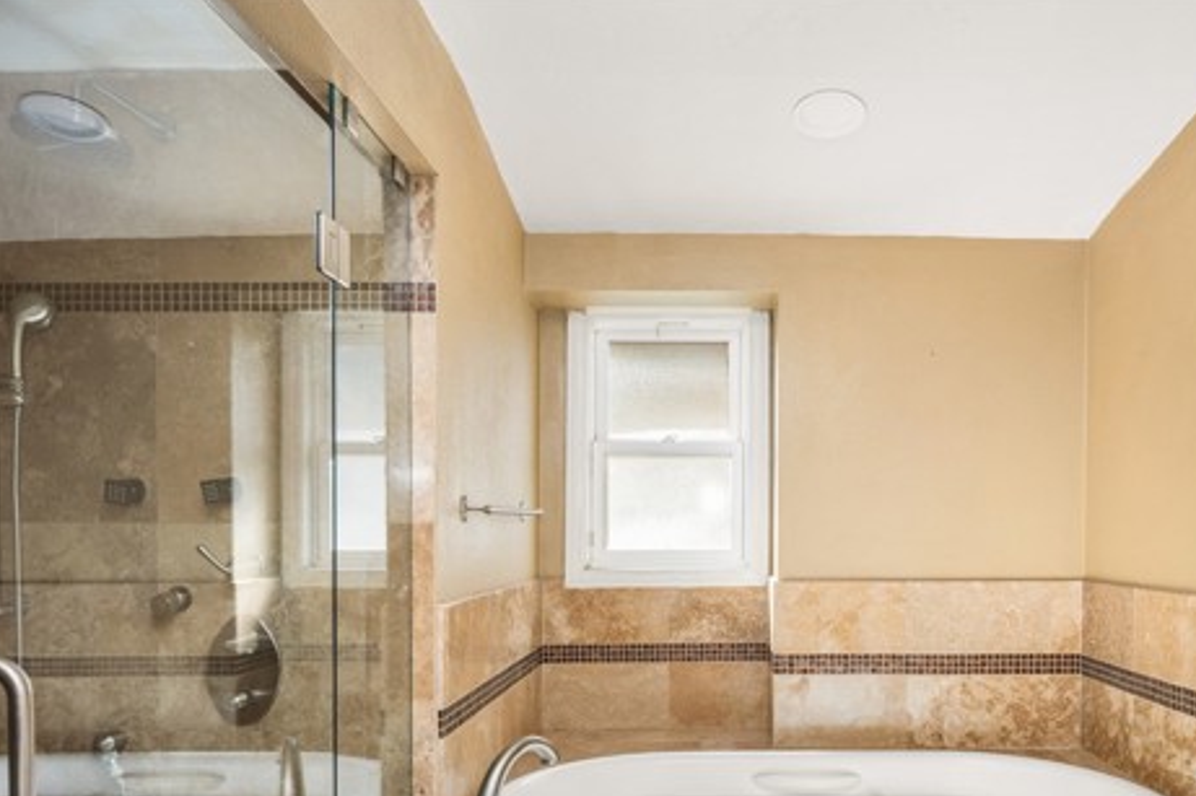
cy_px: 543
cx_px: 737
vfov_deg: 49.0
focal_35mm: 26
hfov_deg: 69.1
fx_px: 853
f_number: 5.6
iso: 100
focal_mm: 18.5
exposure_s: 1/5
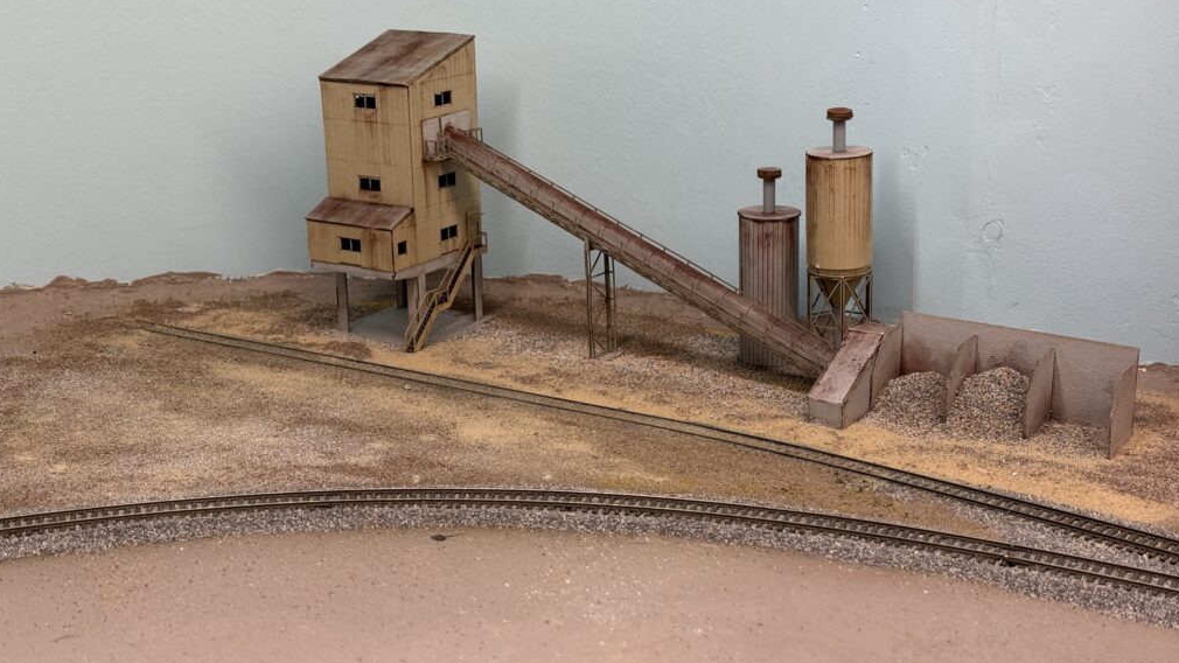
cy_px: 305
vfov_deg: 22.6
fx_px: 1657
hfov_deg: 39.2
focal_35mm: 53
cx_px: 586
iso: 64
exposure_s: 1/249
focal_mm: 6.76
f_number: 1.78
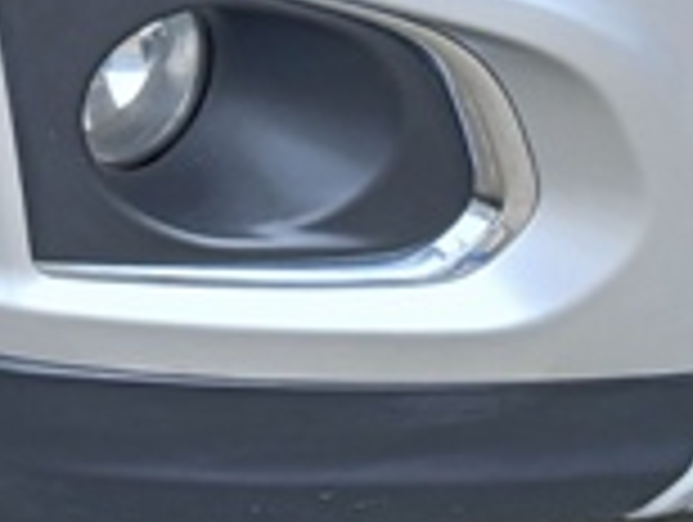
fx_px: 2707
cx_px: -4
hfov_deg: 14.4
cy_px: -495
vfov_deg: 10.2
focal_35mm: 135
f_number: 1.8
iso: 20
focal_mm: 3.98
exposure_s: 1/120
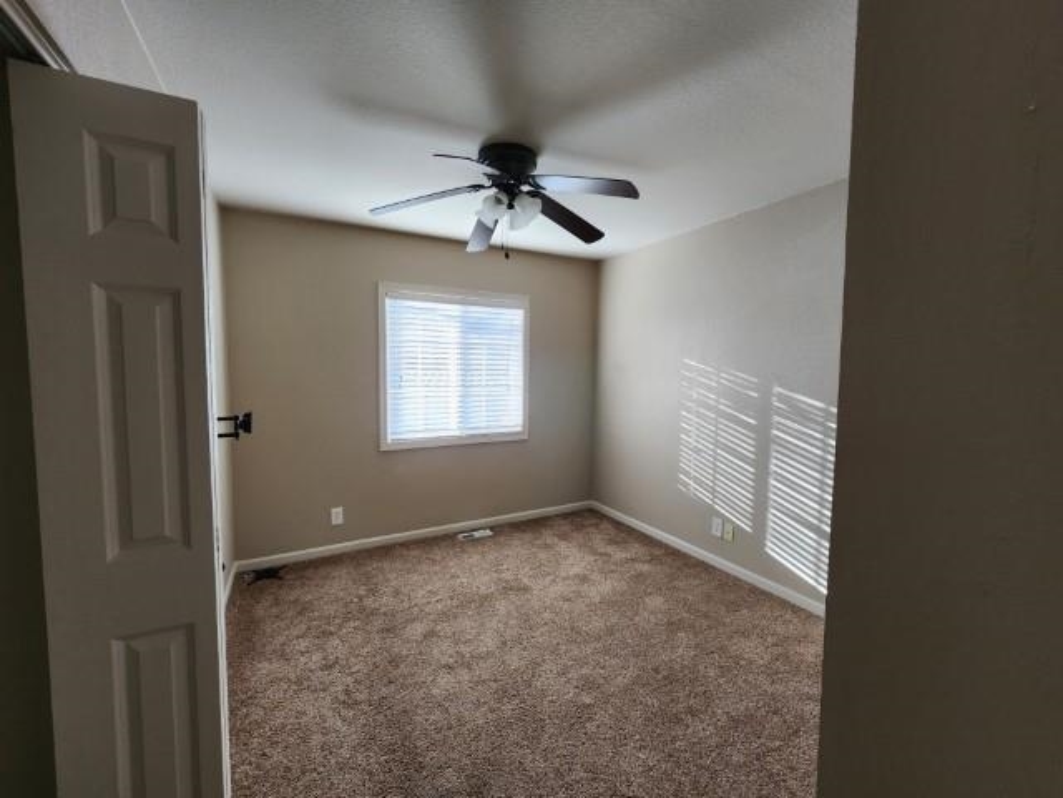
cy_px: 399
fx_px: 399
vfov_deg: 89.9
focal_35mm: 13
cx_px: 532
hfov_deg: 106.2
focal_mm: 2.2
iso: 80
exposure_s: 1/60
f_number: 2.2
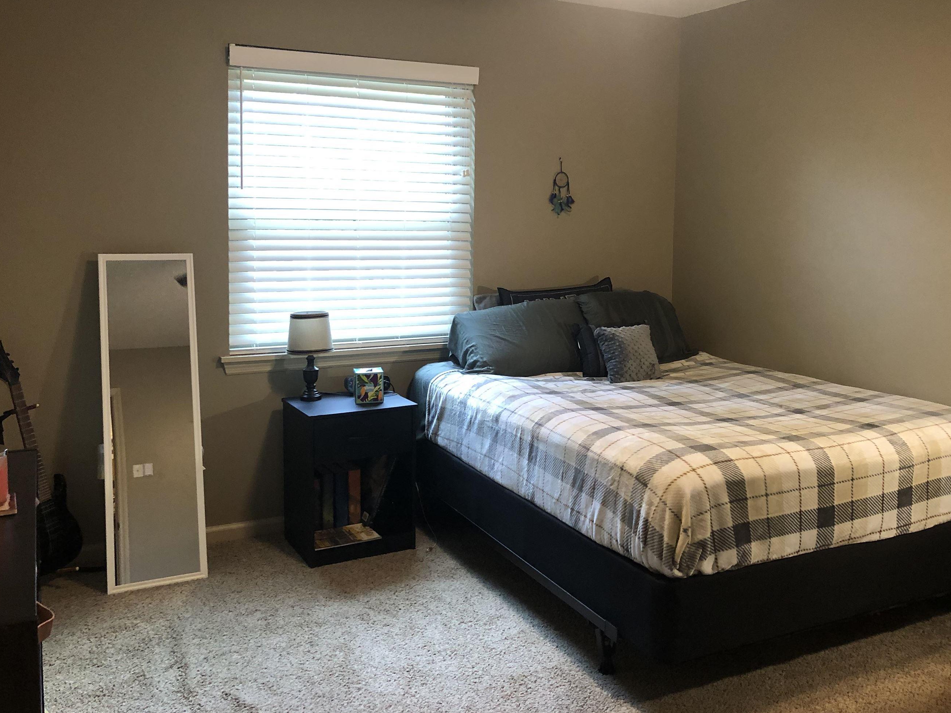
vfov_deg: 42.8
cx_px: 534
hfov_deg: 55.2
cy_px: 306
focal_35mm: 33
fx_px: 907
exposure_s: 1/15
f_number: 1.8
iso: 80
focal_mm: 4
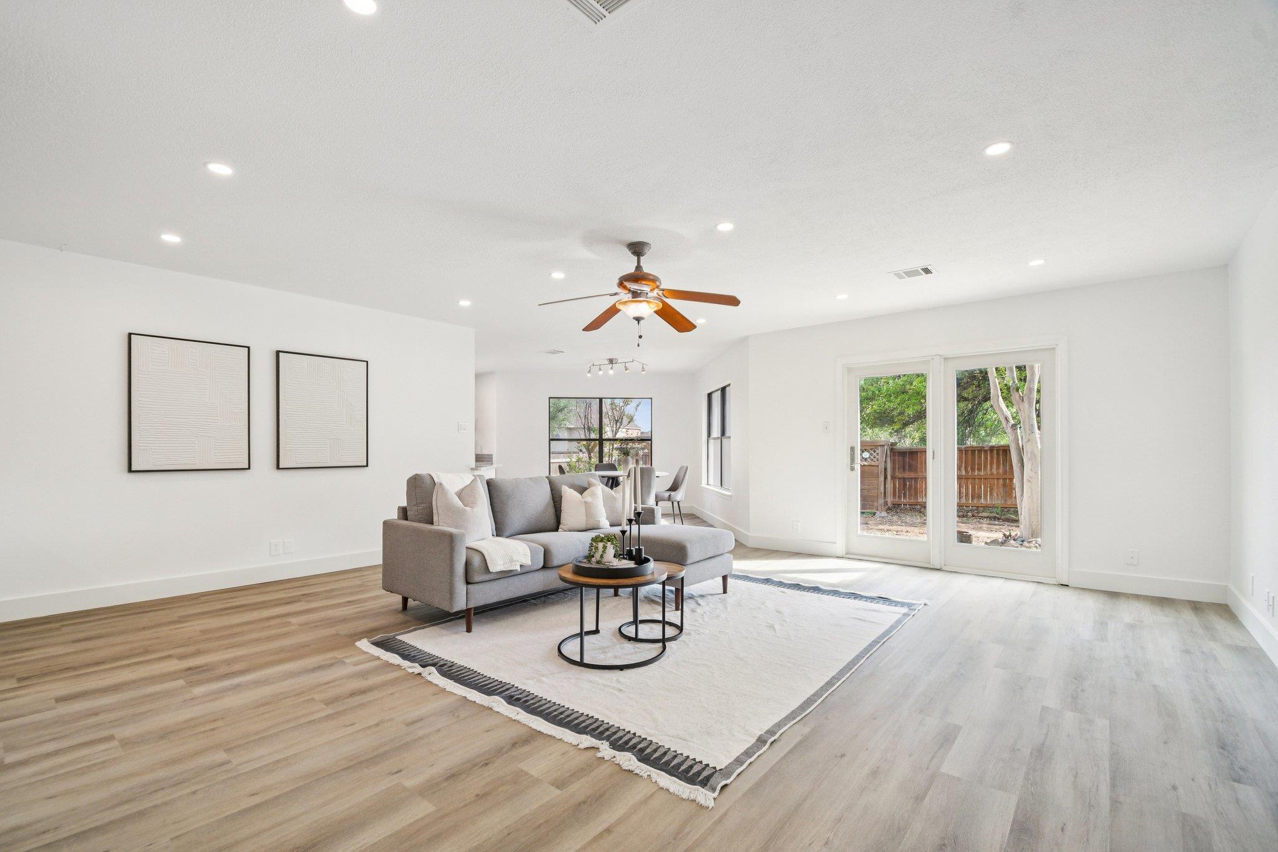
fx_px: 532
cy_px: 426
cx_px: 639
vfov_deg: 77.3
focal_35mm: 15
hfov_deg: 100.4
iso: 400
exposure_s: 1/30
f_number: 8
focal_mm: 10
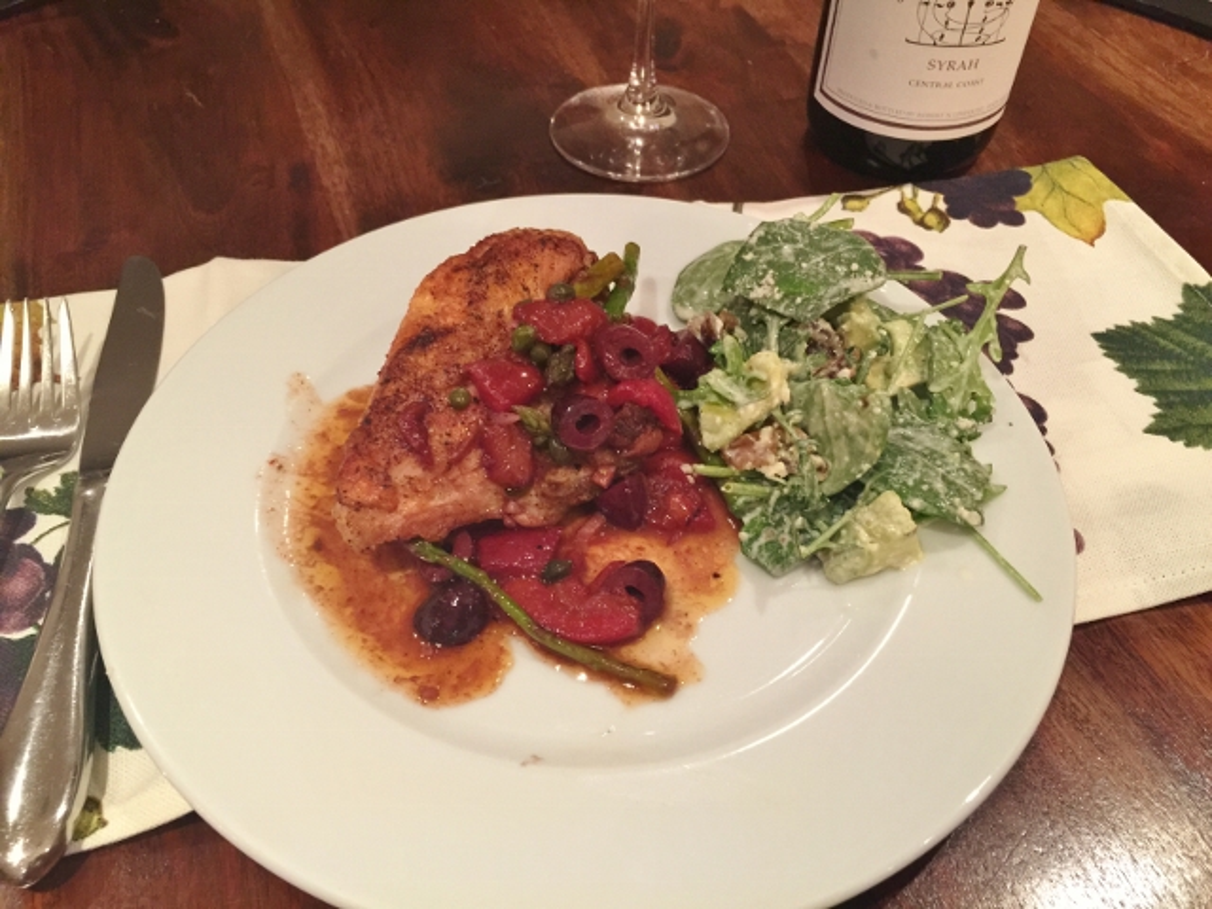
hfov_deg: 61.7
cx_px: 606
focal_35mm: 29
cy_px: 454
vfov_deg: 48.2
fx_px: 1015
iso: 125
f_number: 2.2
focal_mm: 4.15
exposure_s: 1/15
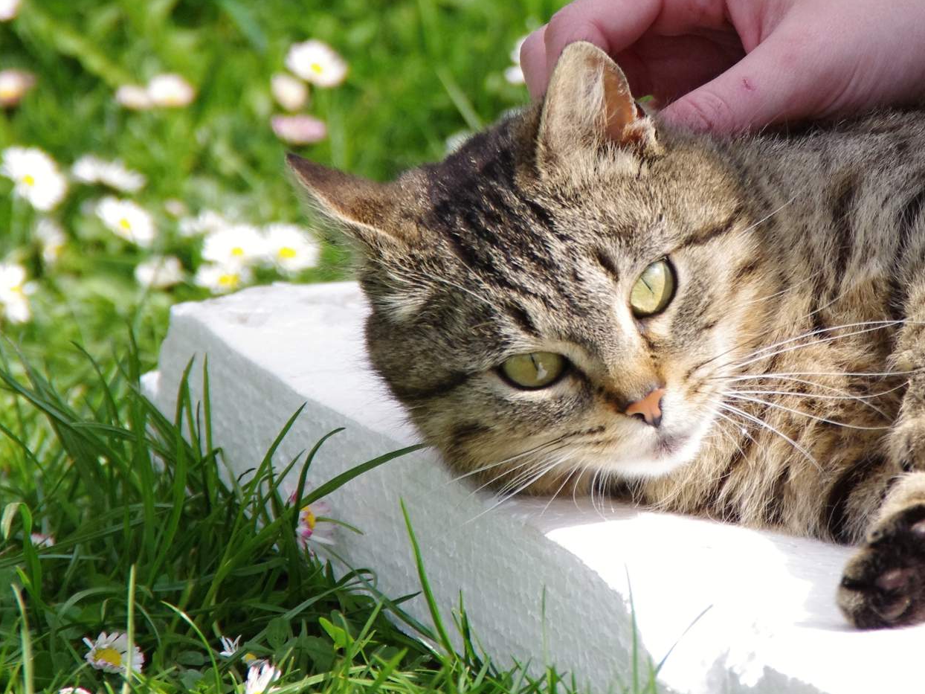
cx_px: 718
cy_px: 216
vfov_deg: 3.2
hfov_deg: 4.3
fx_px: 12372
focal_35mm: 463
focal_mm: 200
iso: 1600
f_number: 9
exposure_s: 1/2000
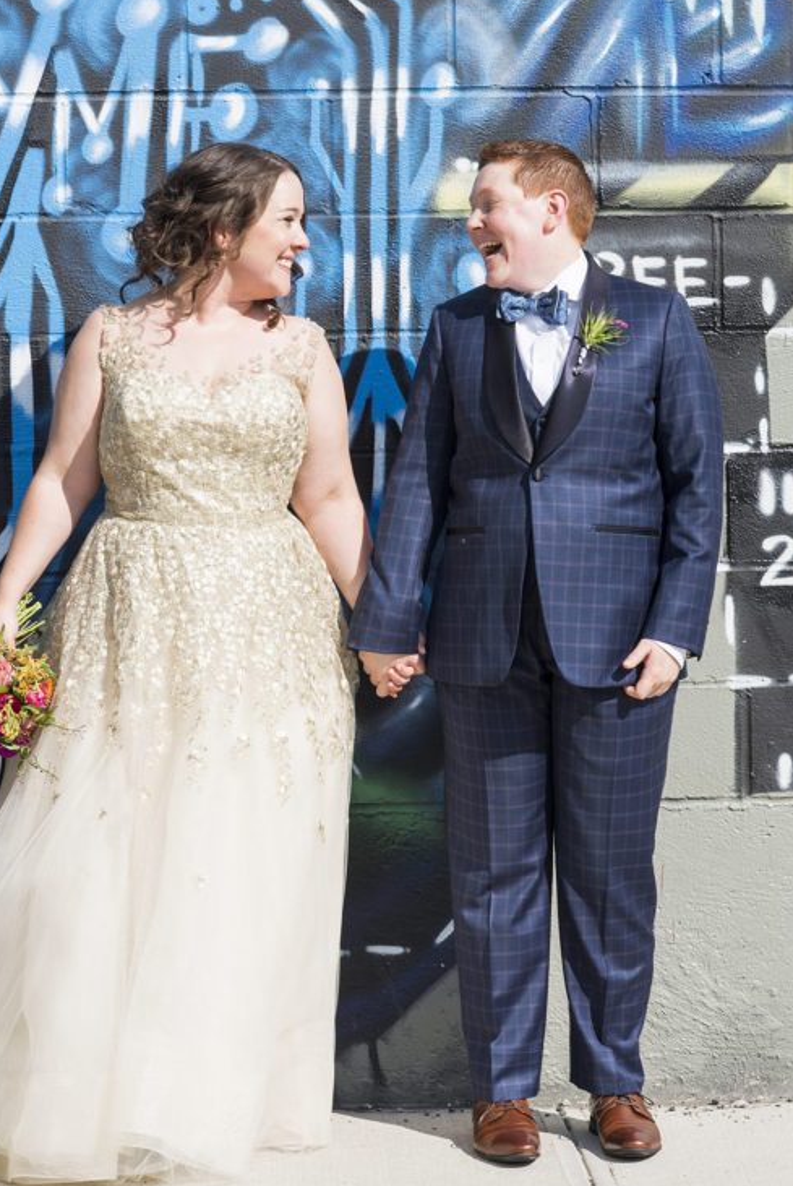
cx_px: 259
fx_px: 3922
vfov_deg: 17.2
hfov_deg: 11.5
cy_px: 500
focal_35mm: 119
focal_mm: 85
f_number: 9
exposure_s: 1/400
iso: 100
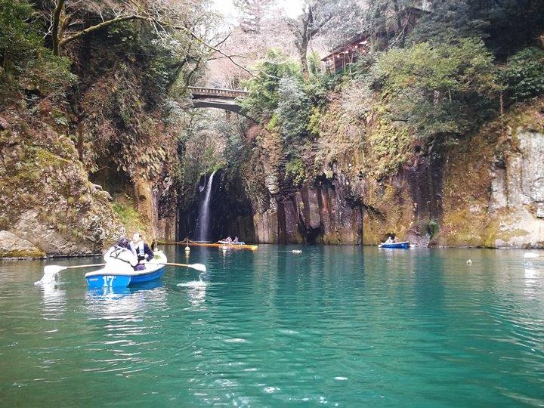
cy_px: 204
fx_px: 519
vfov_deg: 42.9
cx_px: 272
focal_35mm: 33
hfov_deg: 55.4
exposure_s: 1/60
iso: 160
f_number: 2.2
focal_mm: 4.5
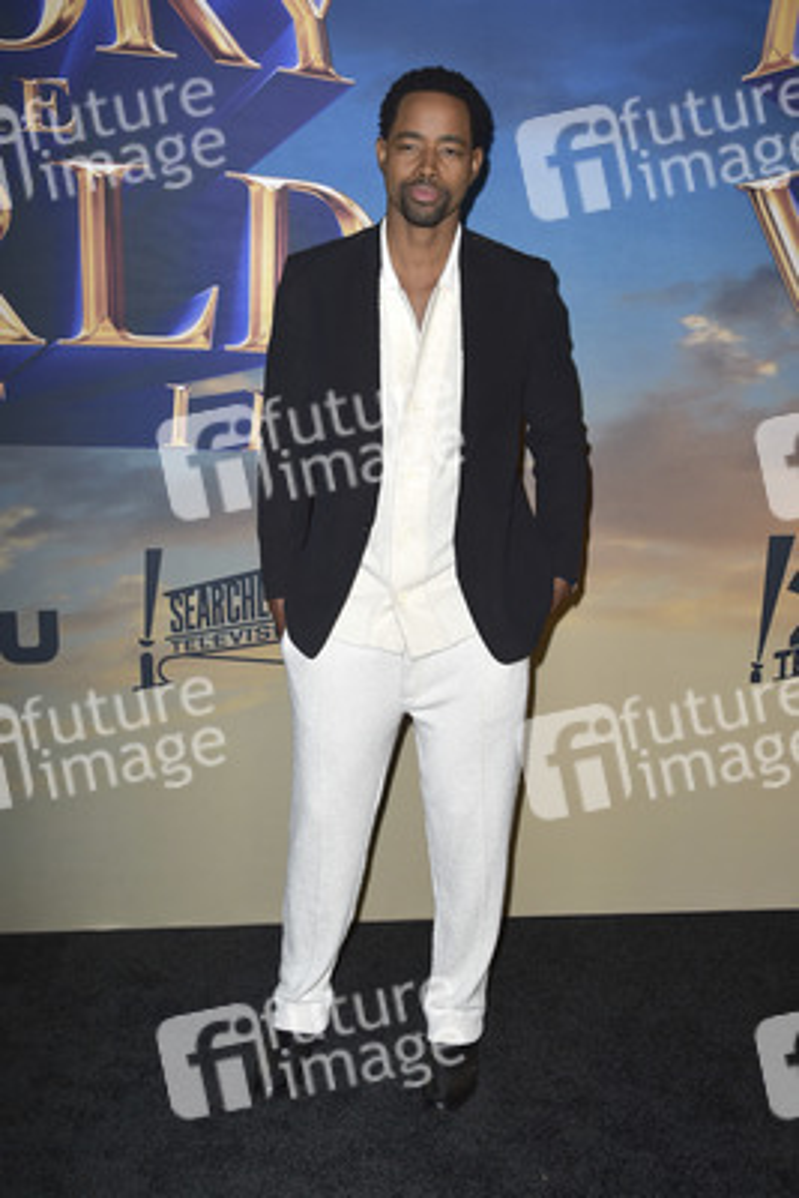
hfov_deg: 35.1
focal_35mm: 38
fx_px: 1264
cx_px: 400
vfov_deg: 50.7
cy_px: 599
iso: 320
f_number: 6.3
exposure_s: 1/250
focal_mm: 38
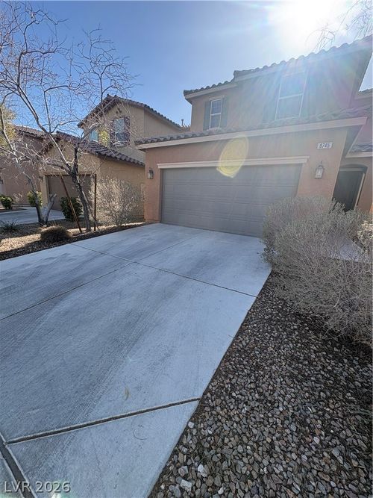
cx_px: 186
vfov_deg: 102.1
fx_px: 201
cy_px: 249
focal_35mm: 14
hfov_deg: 85.7
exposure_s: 1/515
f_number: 2.2
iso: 40
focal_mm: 2.22
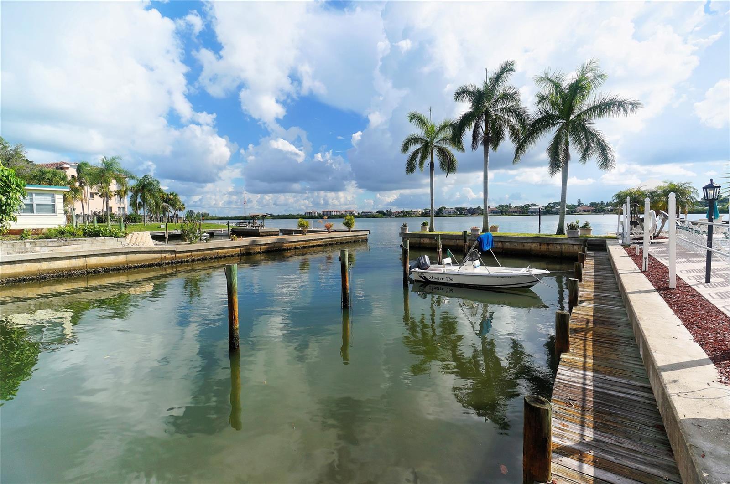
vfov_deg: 71.9
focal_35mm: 16
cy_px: 242
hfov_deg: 95.1
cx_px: 365
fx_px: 334
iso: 100
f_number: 9
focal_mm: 11
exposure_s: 1/250
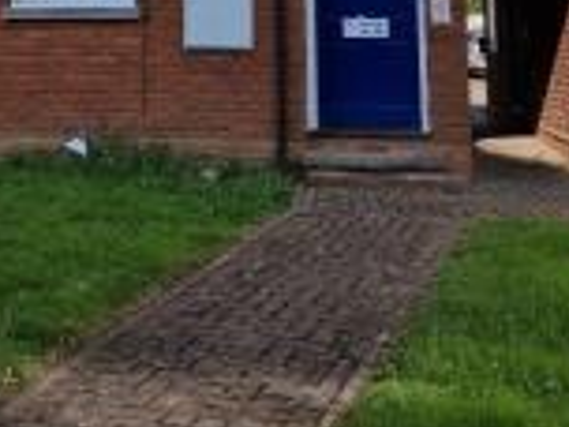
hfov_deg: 29.8
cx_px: 152
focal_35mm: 64
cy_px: -88
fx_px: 1052
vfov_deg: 21.3
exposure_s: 1/1276
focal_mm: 6.4
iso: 50
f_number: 1.8
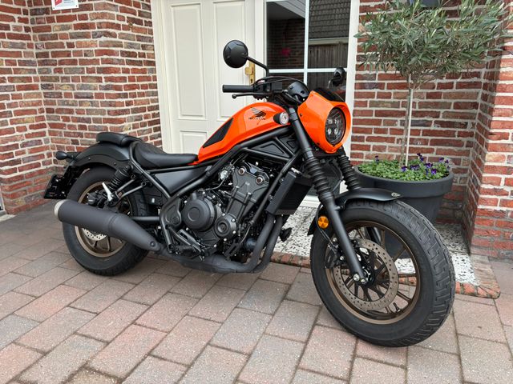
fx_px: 385
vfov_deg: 53.1
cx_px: 256
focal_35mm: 26
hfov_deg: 67.3
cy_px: 192
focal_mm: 5.96
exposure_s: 1/100
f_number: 1.6
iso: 125
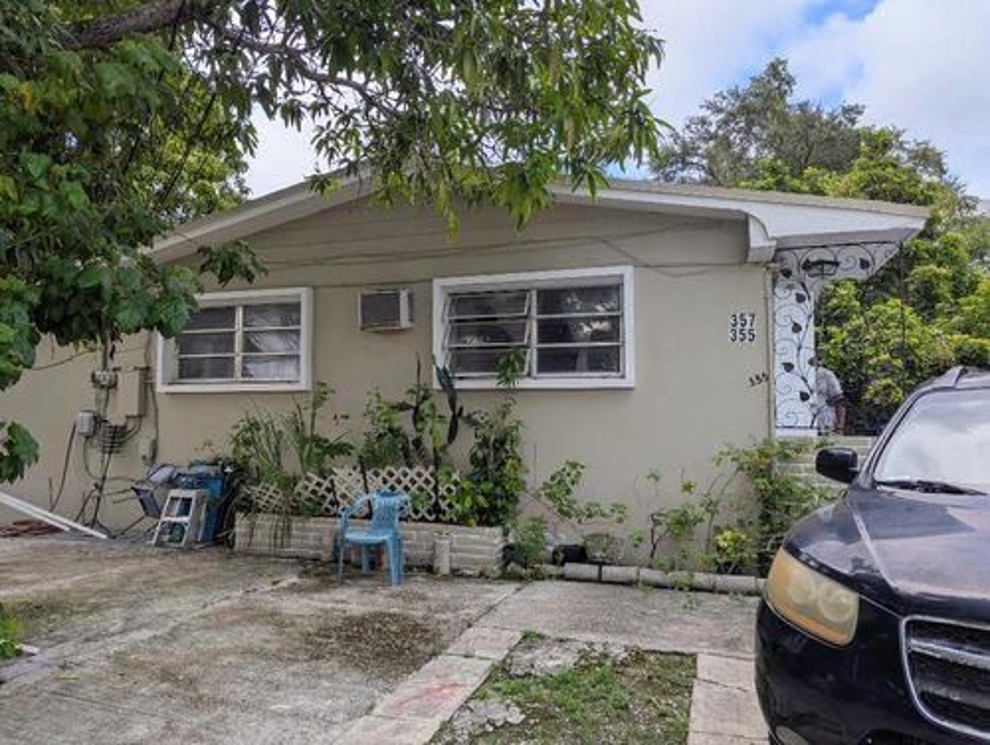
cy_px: 372
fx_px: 687
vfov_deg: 56.9
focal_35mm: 24
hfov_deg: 71.5
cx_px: 495
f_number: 1.85
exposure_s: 1/686
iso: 46
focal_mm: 6.81
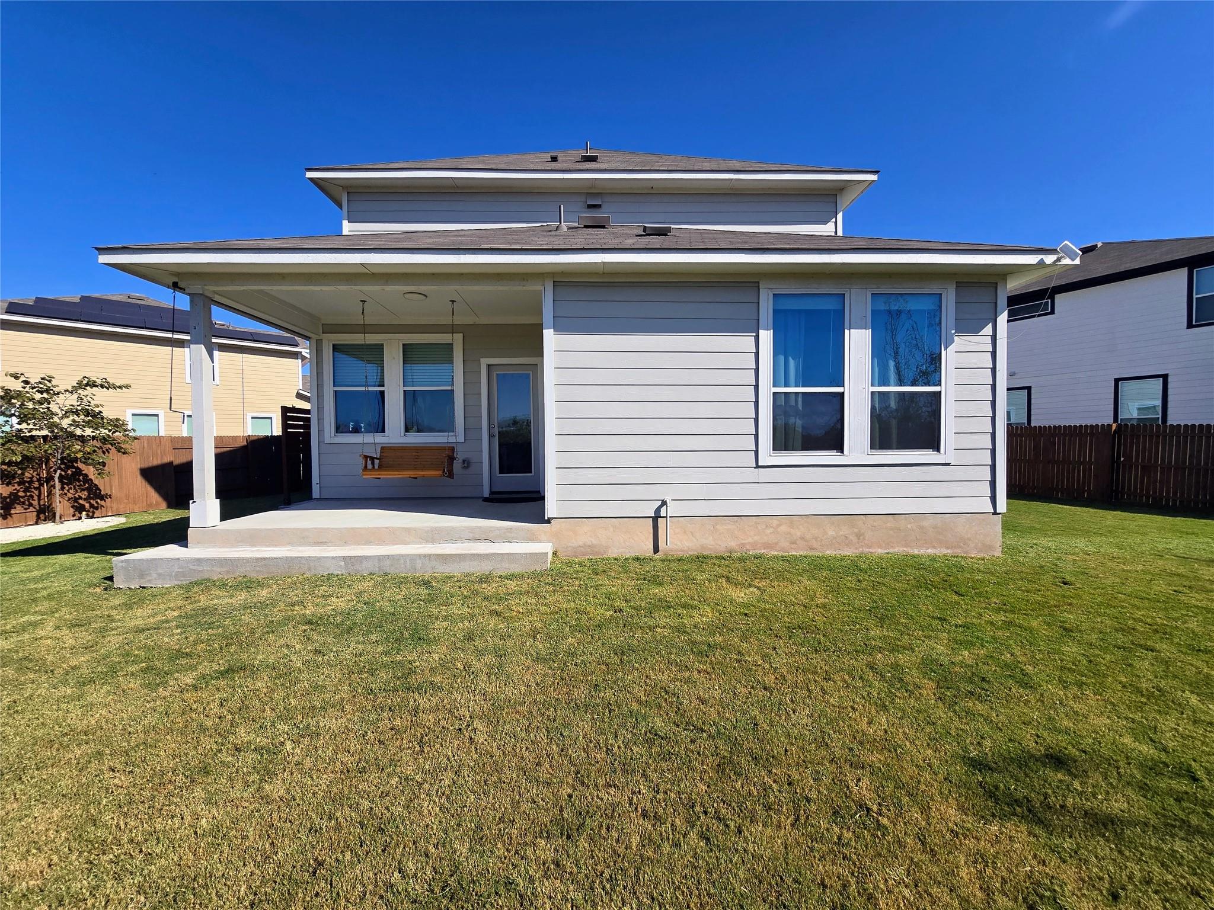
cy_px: 455
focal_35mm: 13
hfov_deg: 106.2
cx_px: 607
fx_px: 456
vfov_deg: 89.9
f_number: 2.2
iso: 50
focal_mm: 2.2
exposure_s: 1/2859
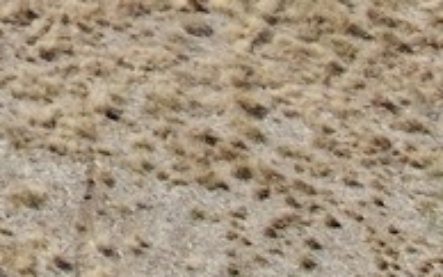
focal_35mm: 168
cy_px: -421
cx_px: -502
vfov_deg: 7.3
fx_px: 2027
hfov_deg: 11.1
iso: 100
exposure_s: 1/1000
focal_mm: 4.39
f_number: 2.8
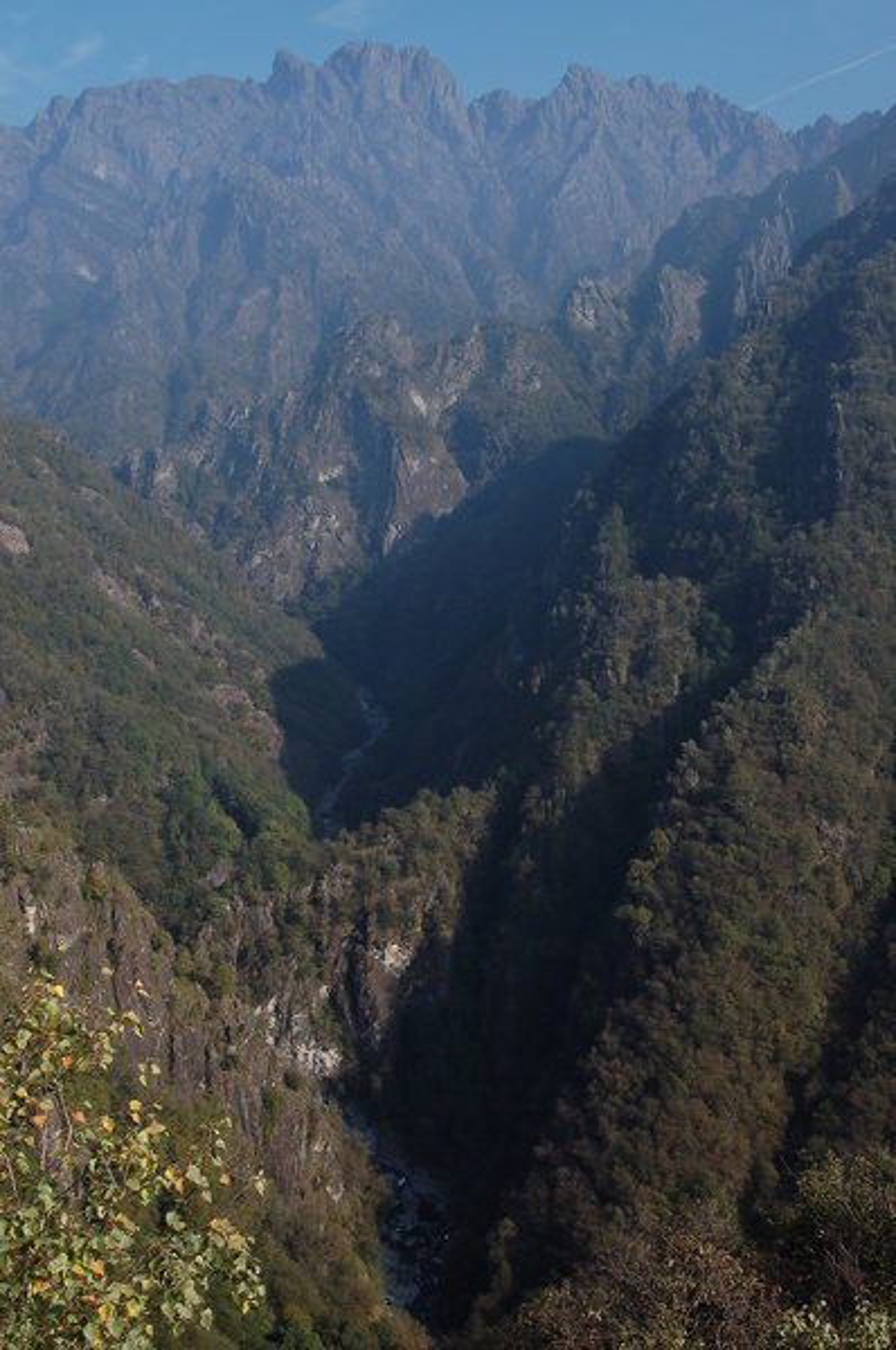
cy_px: 675
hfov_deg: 36.8
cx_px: 448
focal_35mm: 36
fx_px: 1349
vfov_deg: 53.2
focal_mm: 24
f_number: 10
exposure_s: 1/320
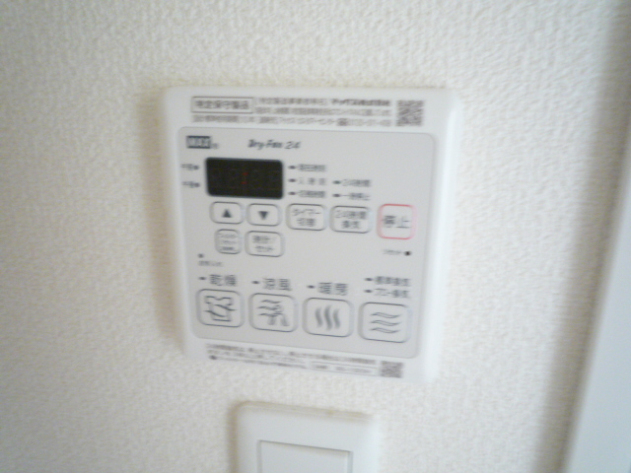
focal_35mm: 25
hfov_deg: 69.4
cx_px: 316
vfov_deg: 54.9
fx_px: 456
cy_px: 236
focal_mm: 4.4
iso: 400
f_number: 2.8
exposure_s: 1/5
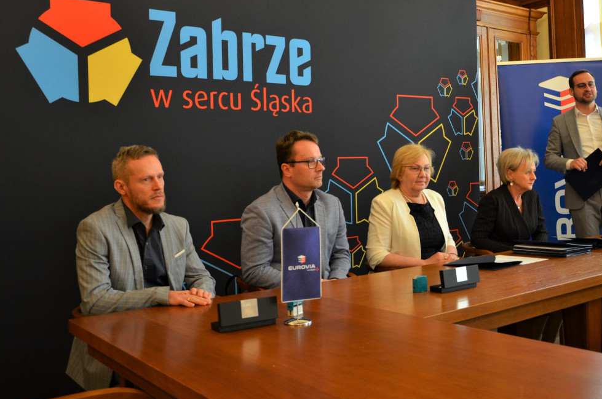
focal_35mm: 39
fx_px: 645
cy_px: 170
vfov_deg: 34.3
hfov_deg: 49.7
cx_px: 364
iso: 450
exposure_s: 1/60
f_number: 4
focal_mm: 21
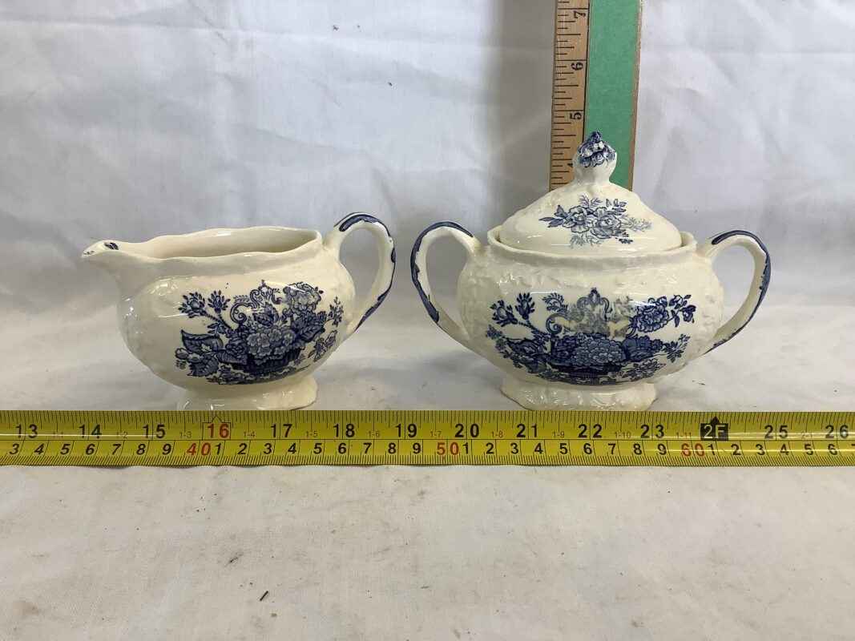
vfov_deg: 45.4
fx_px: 766
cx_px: 428
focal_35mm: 31
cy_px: 320
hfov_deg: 58.4
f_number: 2.4
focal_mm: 3.3
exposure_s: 1/60
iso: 64
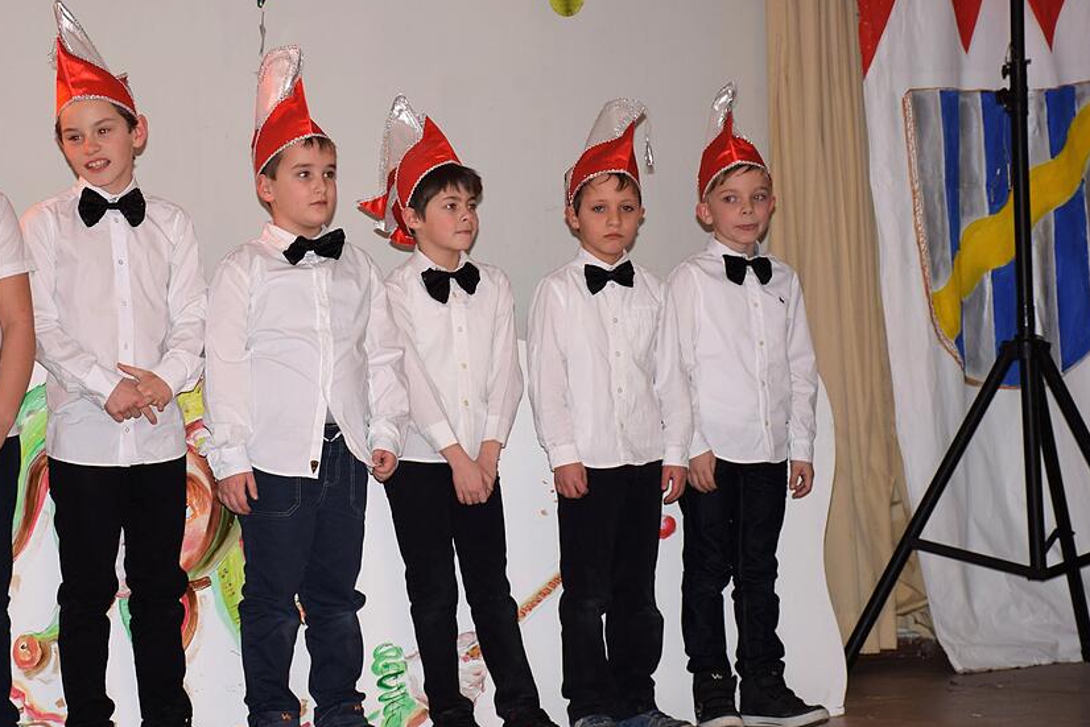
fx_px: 3089
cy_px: 339
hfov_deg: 20.0
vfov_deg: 13.4
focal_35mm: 102
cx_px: 400
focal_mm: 52
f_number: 4.8
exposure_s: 1/60
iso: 200
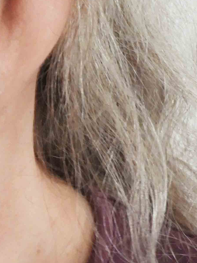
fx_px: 2285
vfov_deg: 6.6
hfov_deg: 4.9
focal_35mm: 301
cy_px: -10
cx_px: -63
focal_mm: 12.5
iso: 320
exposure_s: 1/30
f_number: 4.5
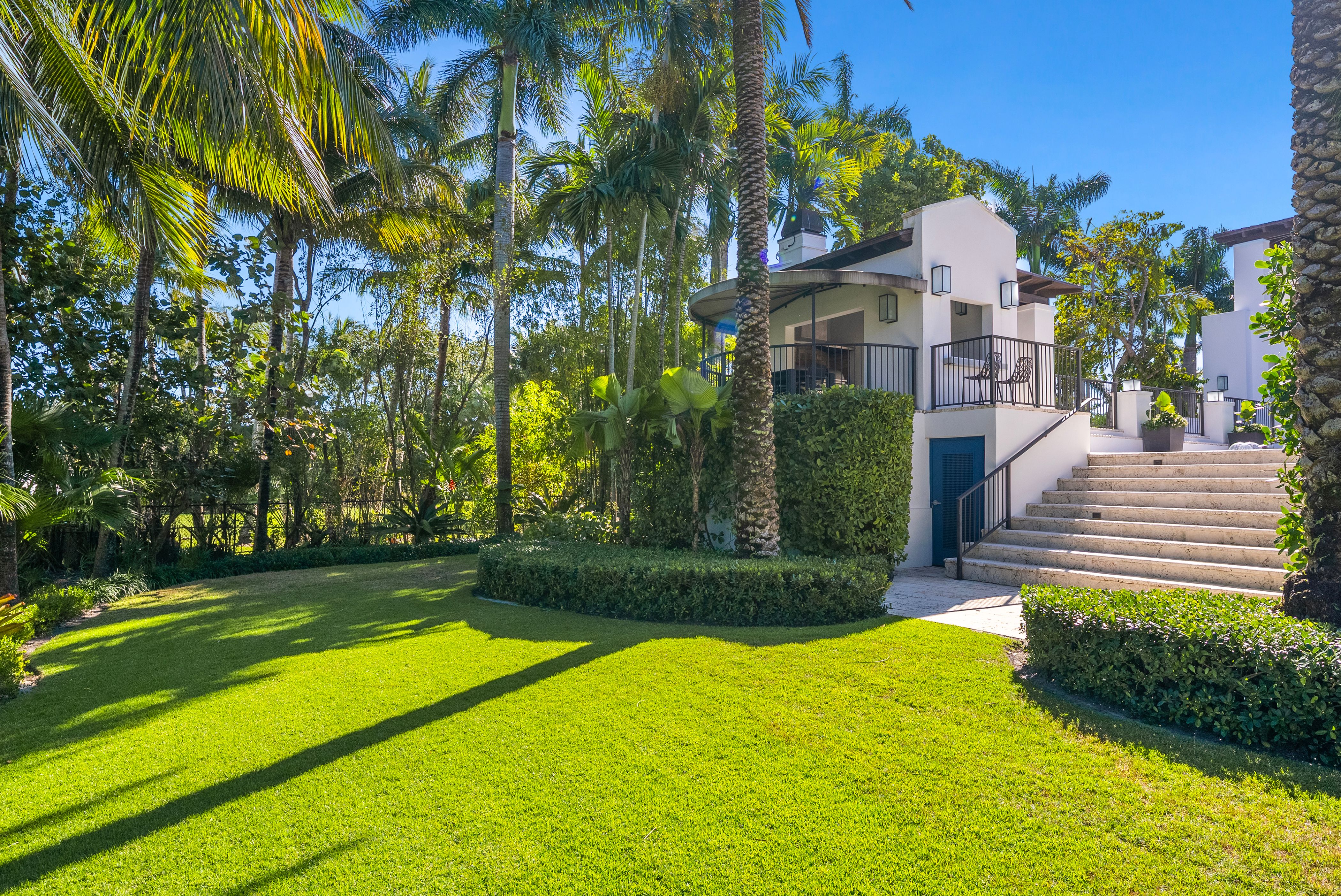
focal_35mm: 21
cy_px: 448
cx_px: 670
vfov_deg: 59.6
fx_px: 783
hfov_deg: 81.2
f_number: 8
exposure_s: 1/500
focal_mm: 21
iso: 200
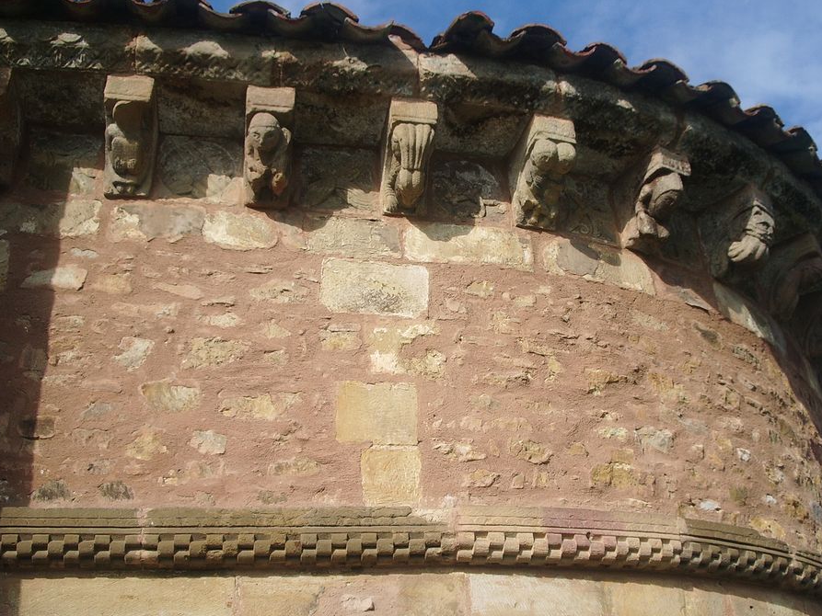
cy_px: 337
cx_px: 457
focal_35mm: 47
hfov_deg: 40.4
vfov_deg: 30.9
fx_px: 1116
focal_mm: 6.8
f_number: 4.6
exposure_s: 1/400
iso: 50
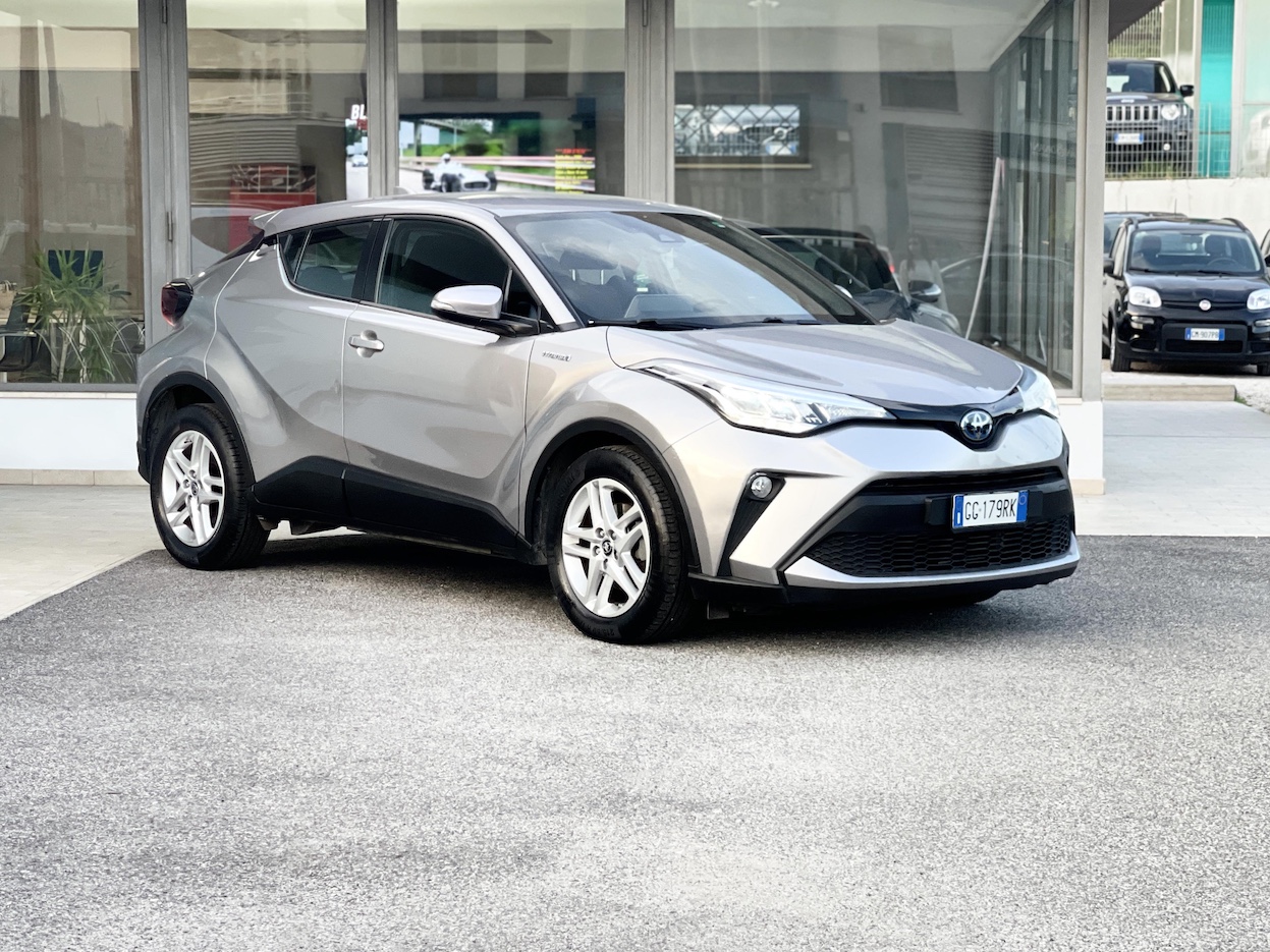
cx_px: 635
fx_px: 2348
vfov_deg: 22.9
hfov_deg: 30.3
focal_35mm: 64
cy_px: 476
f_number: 2.2
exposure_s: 1/121
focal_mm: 7.5
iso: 160
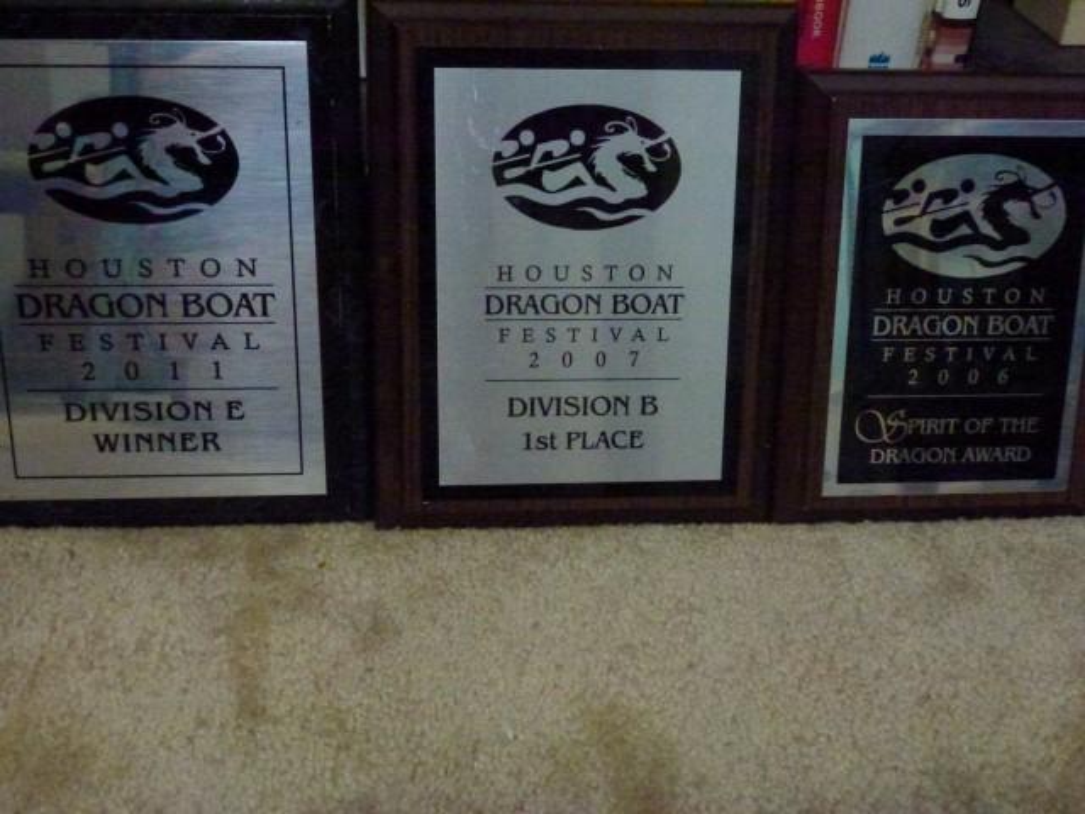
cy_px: 407
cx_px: 542
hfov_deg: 49.0
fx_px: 1191
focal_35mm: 38
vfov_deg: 37.7
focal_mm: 6.8
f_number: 3.8
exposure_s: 1/15
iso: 1600
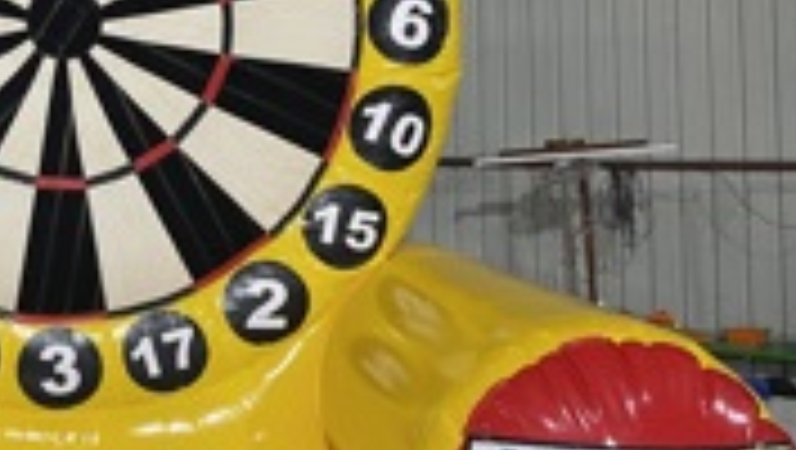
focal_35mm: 56
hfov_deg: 34.5
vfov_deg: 21.3
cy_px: 104
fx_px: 1183
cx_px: 40
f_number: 1.6
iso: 400
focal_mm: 4.2
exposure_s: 1/50
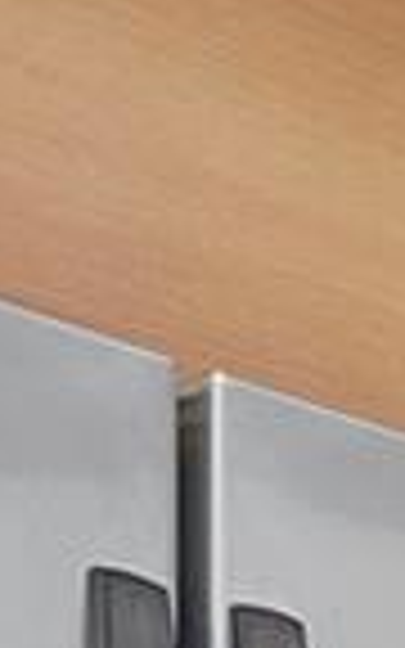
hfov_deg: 5.4
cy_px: 1710
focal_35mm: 181
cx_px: 2074
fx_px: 3196
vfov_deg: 9.8
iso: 640
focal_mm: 16
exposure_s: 1/30
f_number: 8
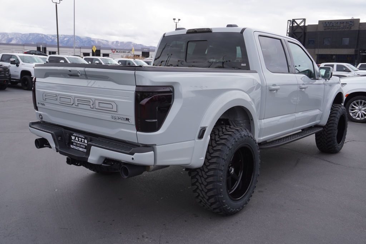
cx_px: 183
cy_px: 122
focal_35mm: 33
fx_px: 336
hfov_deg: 57.2
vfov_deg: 40.0
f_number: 6.3
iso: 100
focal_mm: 22
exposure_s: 1/125
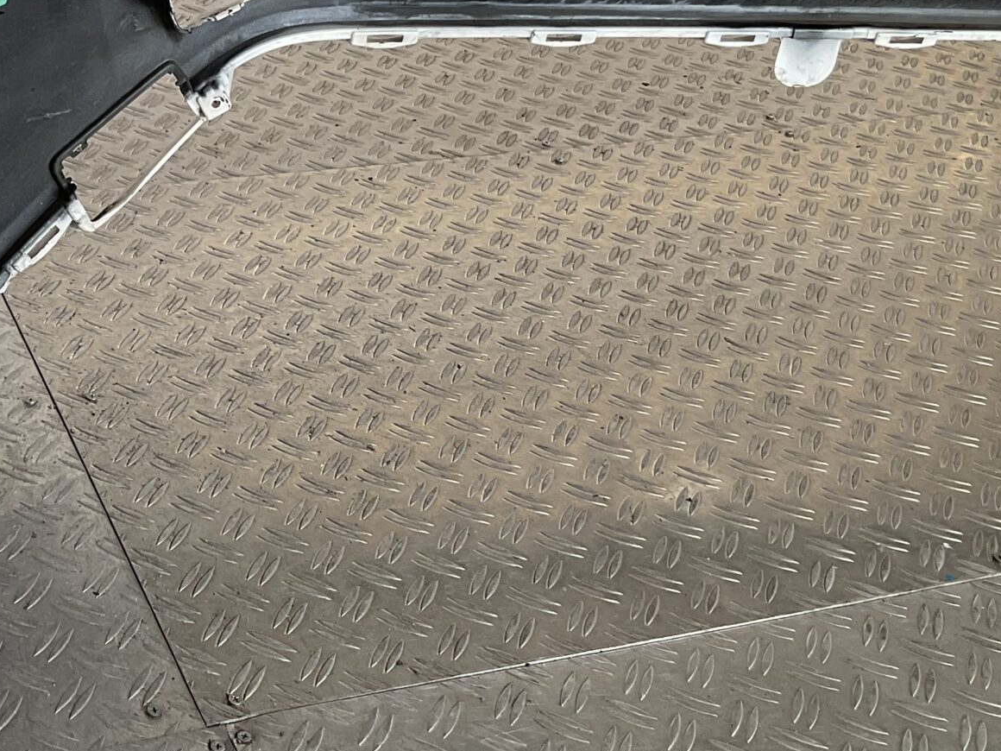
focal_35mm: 64
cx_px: 181
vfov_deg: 22.5
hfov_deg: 29.5
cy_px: 108
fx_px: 1851
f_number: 1.8
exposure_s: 1/100
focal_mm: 3
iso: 25
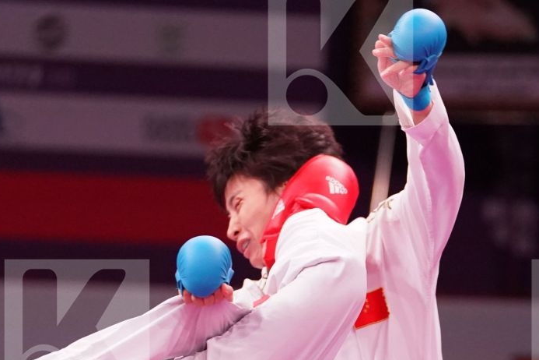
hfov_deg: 4.7
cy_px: 330
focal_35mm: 434
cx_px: 341
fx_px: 6497
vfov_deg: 3.2
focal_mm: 167
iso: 5000
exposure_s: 1/1000
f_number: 2.8
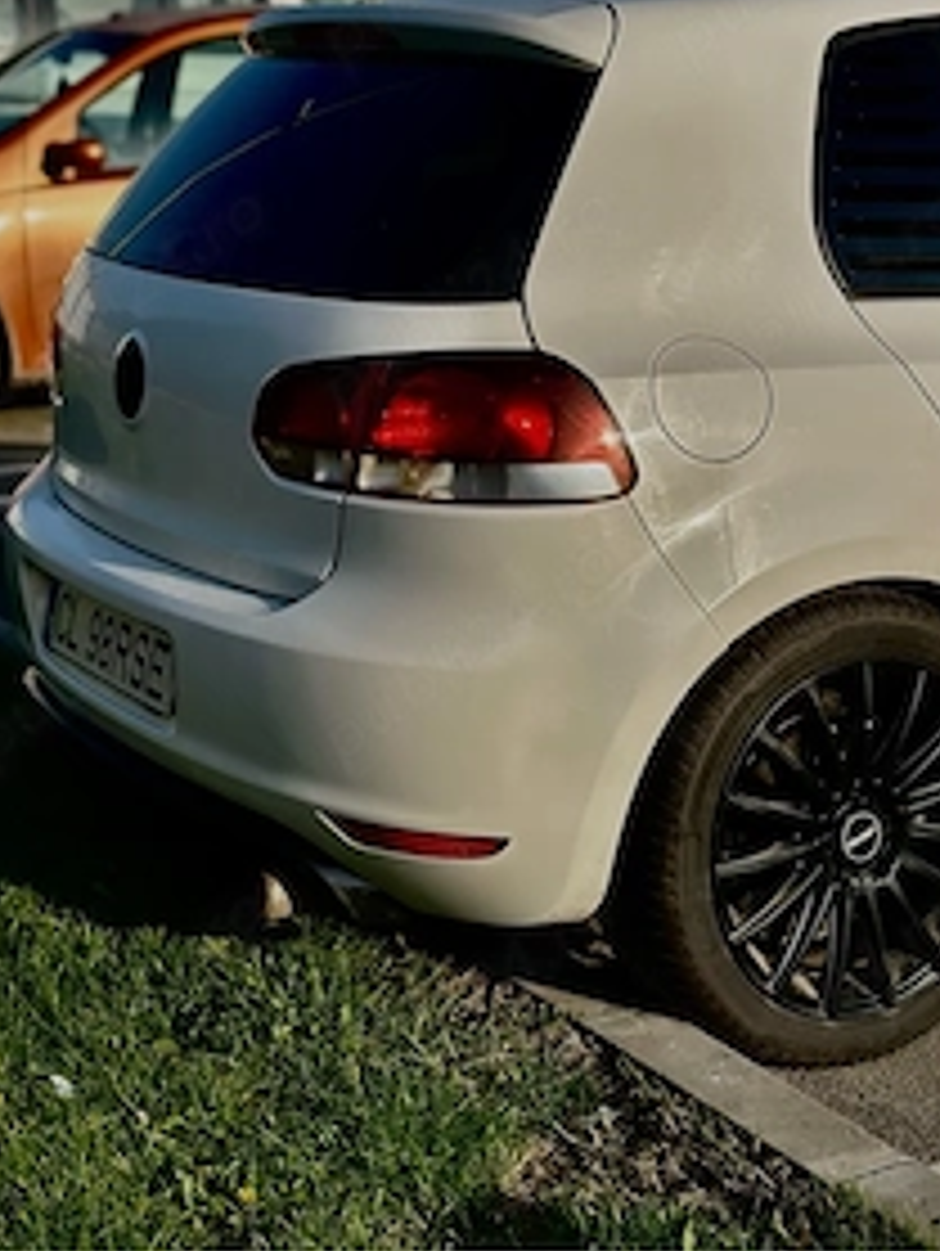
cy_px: 356
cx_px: 558
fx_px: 2494
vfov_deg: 27.8
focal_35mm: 69
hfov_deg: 21.3
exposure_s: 1/7092
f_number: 1.78
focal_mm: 6.86
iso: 100
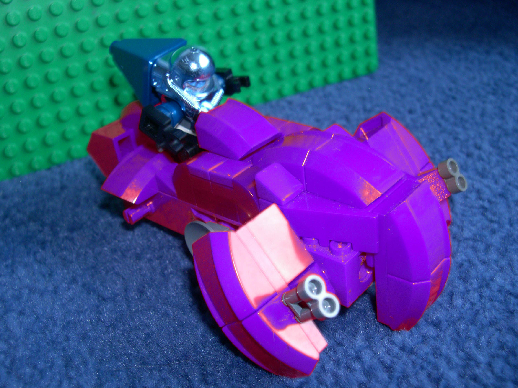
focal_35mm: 38
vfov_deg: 37.7
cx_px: 259
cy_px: 194
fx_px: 569
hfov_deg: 49.0
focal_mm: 8
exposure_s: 1
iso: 231
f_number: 7.6
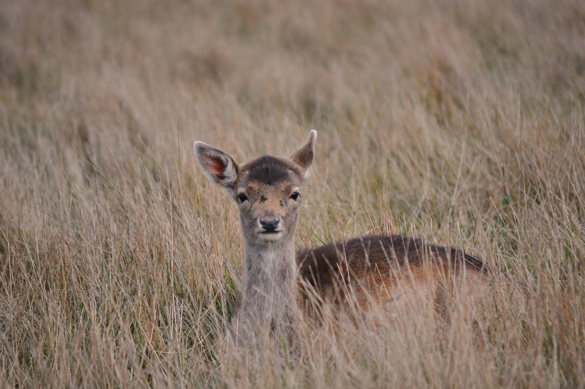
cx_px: 299
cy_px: 195
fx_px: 4026
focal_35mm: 248
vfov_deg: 5.5
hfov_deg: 8.3
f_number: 5.3
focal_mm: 160
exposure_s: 1/1000
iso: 720
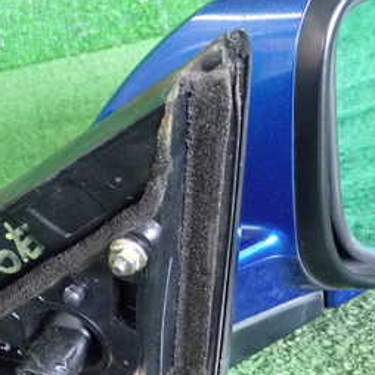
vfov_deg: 17.7
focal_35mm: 98
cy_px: 229
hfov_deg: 17.7
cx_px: 213
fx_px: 1201
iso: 1250
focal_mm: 8.4
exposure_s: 1/125
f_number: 3.1
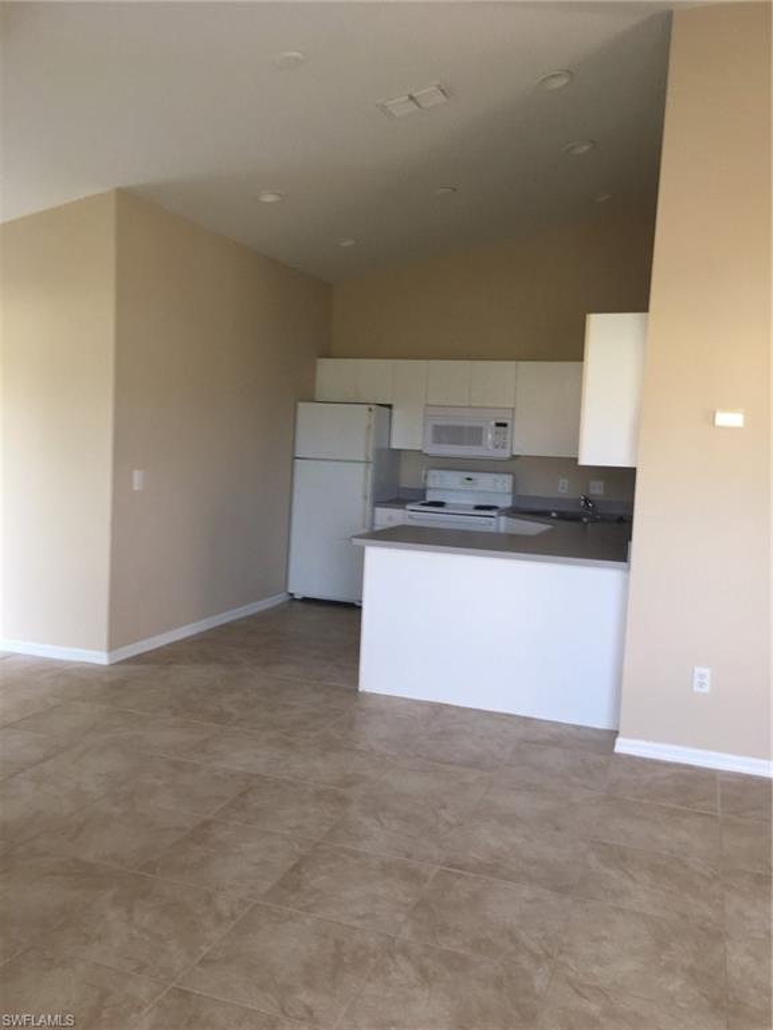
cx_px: 386
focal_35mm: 29
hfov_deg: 48.2
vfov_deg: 61.7
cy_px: 515
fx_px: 863
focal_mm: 4.15
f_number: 2.2
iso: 50
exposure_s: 1/30
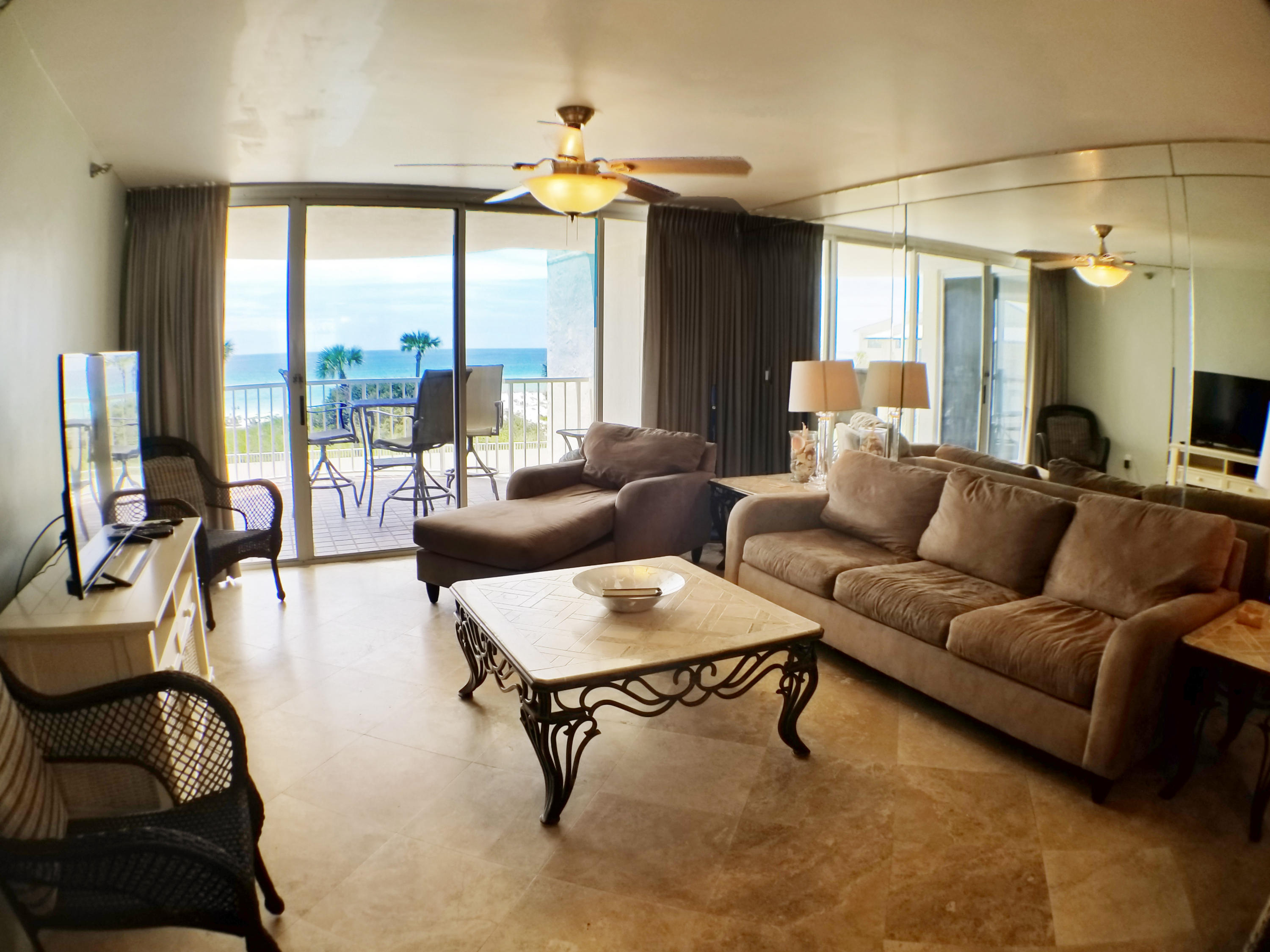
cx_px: 635
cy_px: 476
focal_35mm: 26
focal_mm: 4.25
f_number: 1.7
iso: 50
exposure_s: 1/742
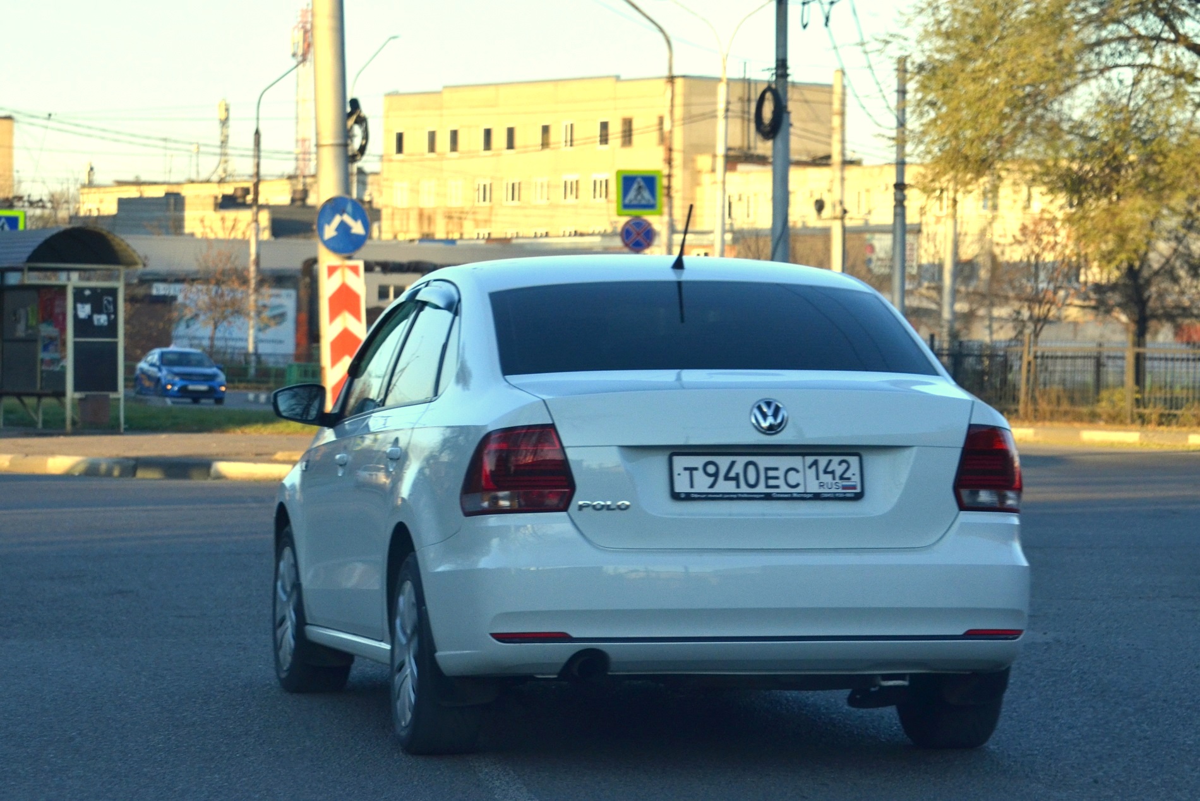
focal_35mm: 112
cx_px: 600
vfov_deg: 12.2
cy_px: 400
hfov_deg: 18.2
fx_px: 3751
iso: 400
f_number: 7.1
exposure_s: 1/500
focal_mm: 75
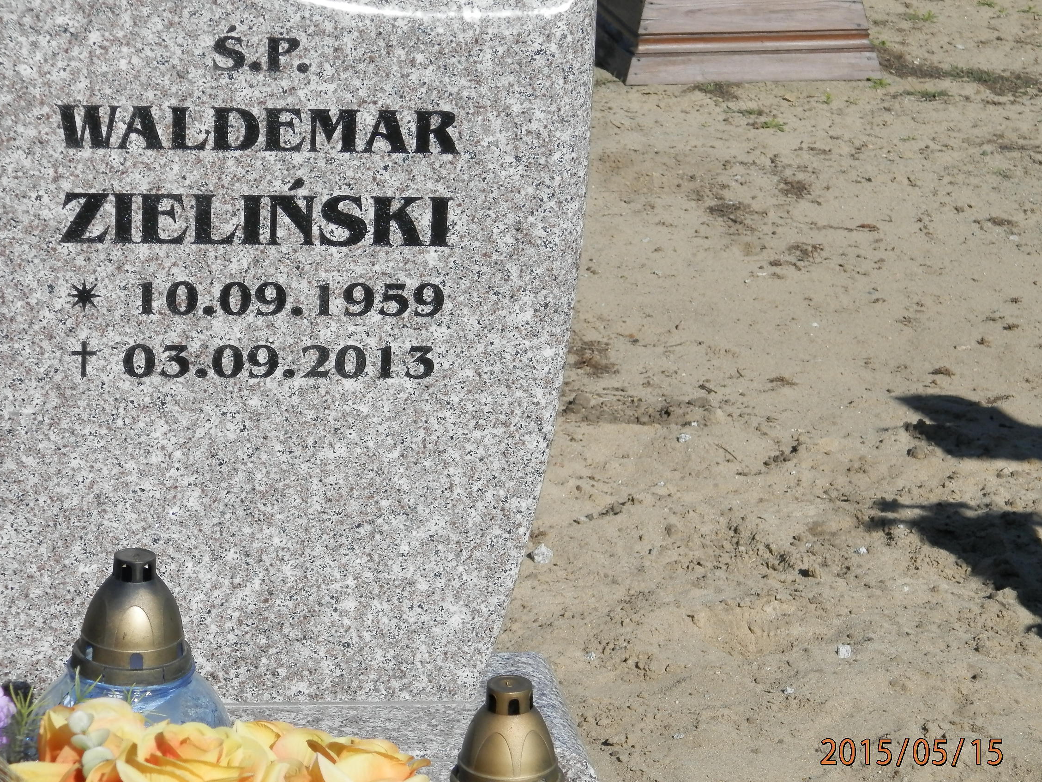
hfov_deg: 21.1
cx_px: 484
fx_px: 2800
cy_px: 403
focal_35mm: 93
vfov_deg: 15.9
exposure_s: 1/160
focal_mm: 14.6
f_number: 11.9
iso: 100
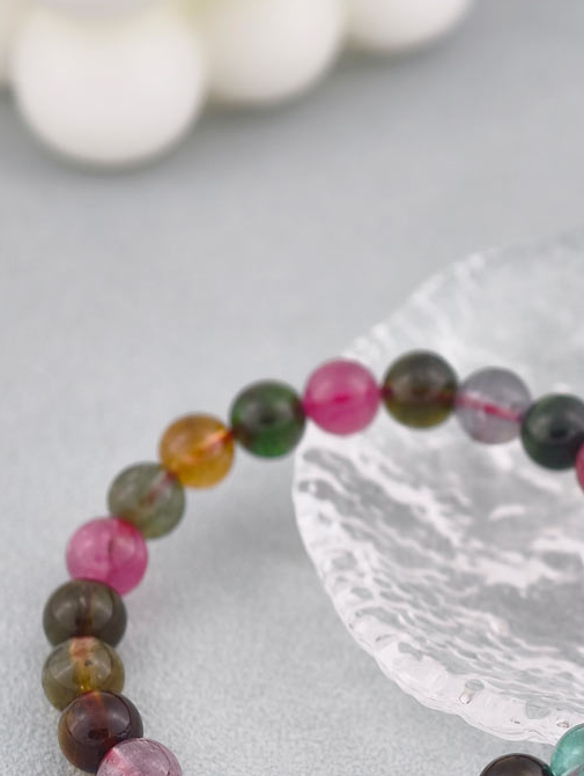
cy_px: 550
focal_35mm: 146
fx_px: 3277
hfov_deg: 10.2
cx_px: 375
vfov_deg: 13.5
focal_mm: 22.48
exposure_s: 1/160
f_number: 2.67
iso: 125
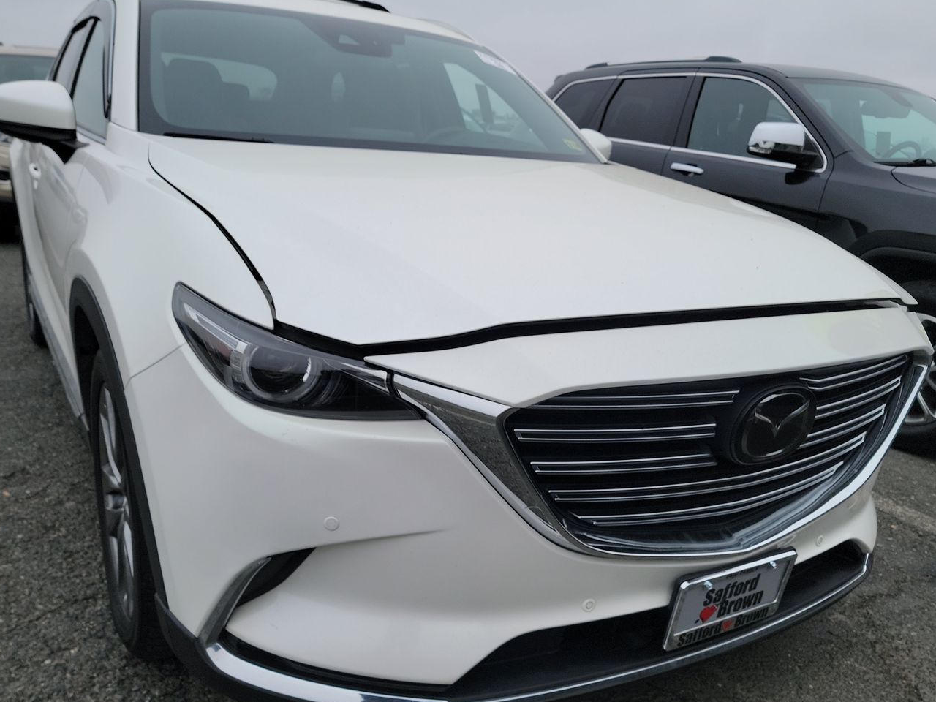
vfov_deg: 46.7
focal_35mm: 30
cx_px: 475
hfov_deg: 60.0
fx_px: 811
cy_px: 397
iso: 50
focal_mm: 6.7
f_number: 1.8
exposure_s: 1/354
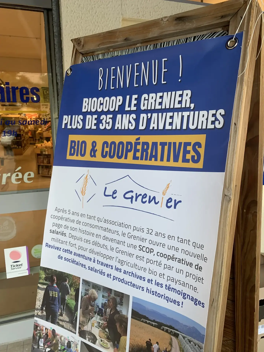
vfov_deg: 67.3
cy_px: 176
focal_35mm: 26
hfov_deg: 53.1
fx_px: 264
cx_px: 132
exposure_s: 1/122
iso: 50
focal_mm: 4.25
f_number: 1.8
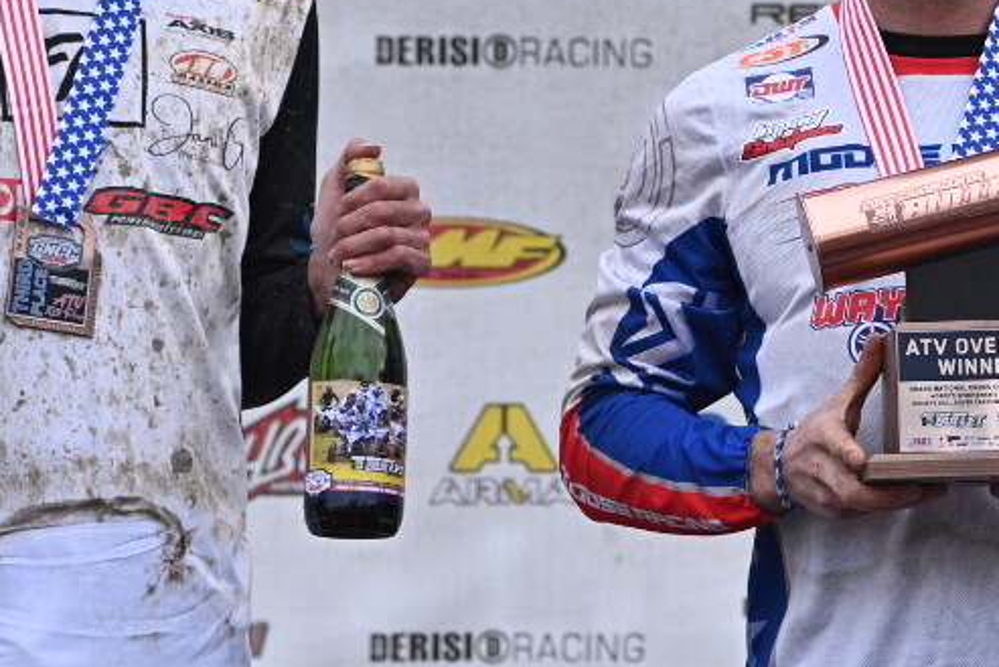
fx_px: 14600
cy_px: 225
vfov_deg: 2.6
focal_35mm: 526
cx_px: 991
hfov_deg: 3.9
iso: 1000
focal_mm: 160
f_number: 5.6
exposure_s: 1/1000
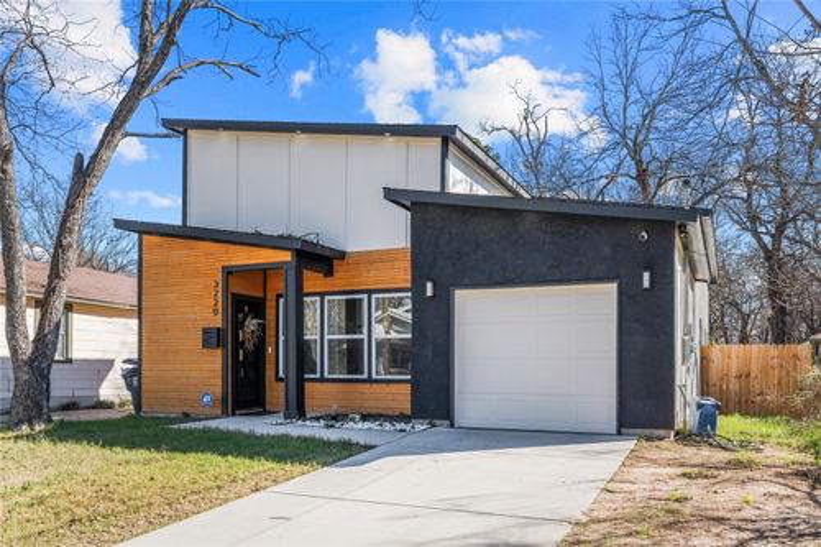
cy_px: 274
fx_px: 661
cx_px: 410
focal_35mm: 29
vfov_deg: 44.9
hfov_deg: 63.7
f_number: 9
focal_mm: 29
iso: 800
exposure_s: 1/800
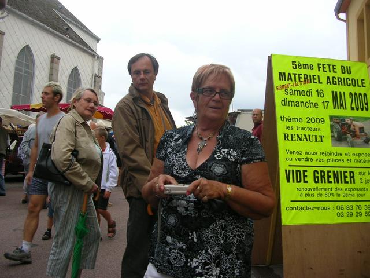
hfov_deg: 52.6
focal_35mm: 35
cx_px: 185
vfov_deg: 40.7
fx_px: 374
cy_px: 139
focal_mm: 5.8
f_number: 2.8
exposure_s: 1/55
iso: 50
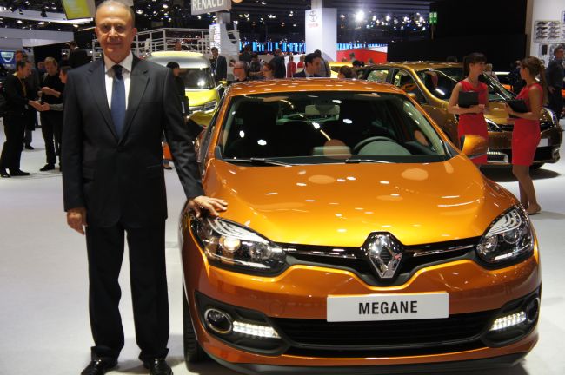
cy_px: 188
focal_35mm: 48
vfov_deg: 28.0
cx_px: 282
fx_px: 753
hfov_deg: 41.2
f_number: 4.5
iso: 200
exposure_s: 1/125
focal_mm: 32
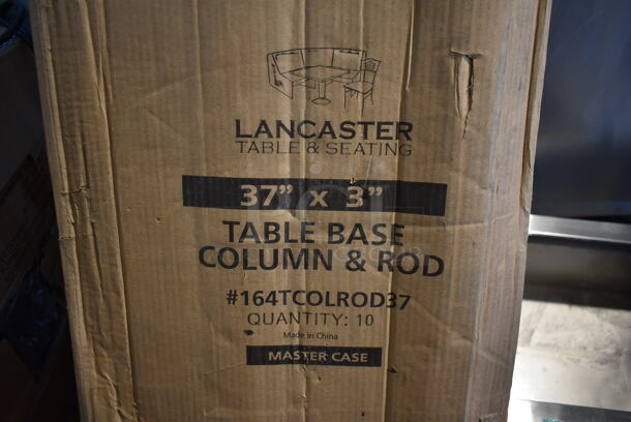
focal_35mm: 27
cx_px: 316
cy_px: 211
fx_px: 474
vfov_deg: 48.0
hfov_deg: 67.3
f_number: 3.5
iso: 560
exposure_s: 1/30
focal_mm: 18
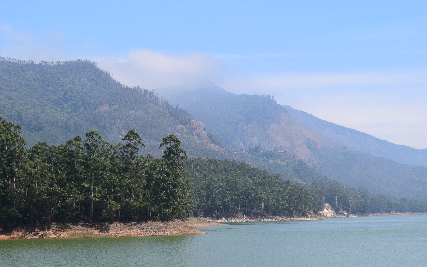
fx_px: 984
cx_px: 213
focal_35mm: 85
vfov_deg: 15.5
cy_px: 142
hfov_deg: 24.5
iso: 400
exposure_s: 1/500
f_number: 11
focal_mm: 55
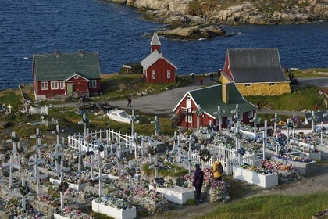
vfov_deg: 11.2
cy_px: 110
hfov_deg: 16.8
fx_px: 1111
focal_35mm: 122
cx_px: 164
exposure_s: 1/250
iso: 200
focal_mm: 122
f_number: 10
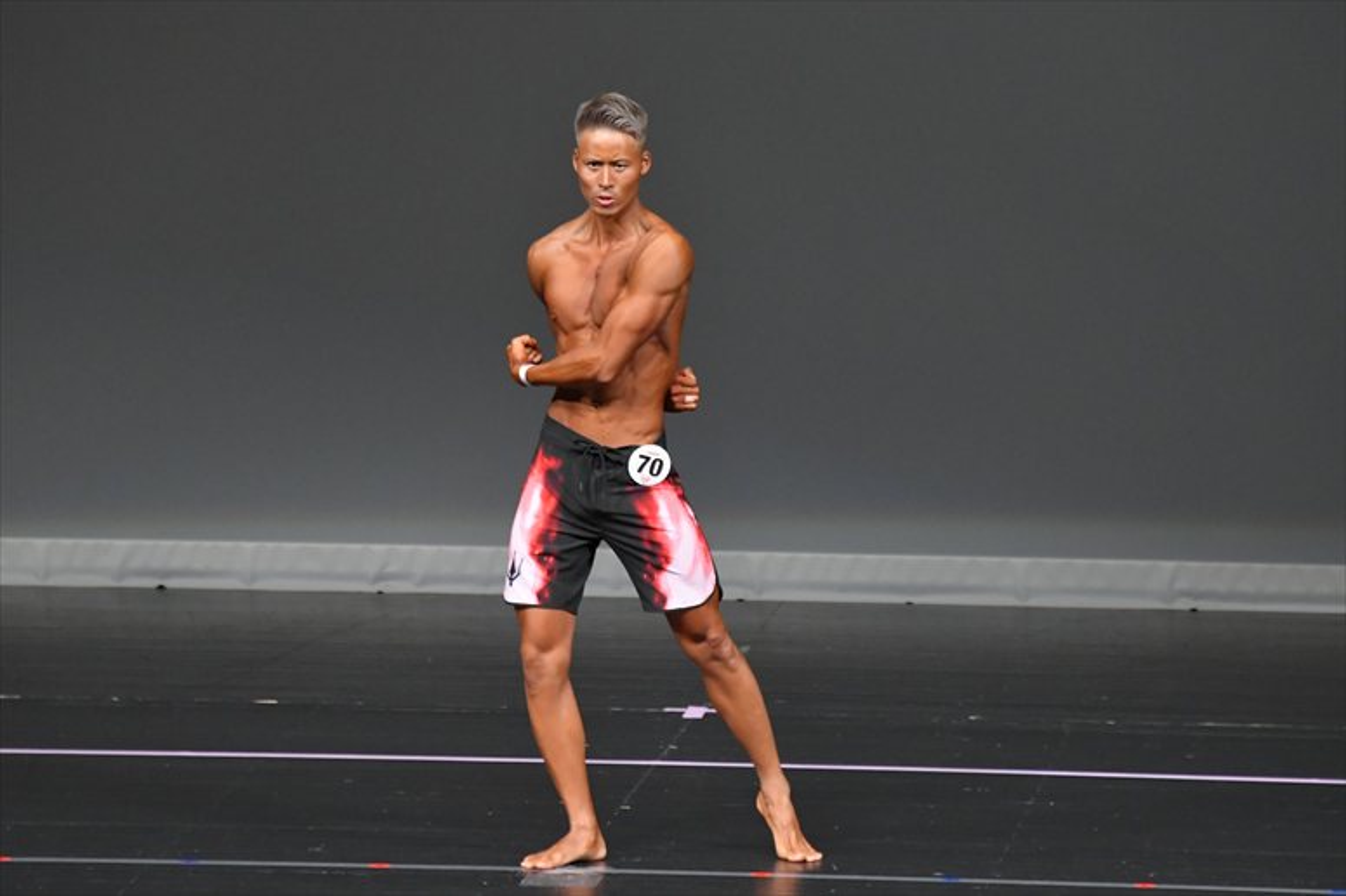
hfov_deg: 6.5
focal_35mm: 315
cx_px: 673
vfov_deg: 4.4
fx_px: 11772
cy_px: 448
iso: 4000
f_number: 5.6
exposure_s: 1/400
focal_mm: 210
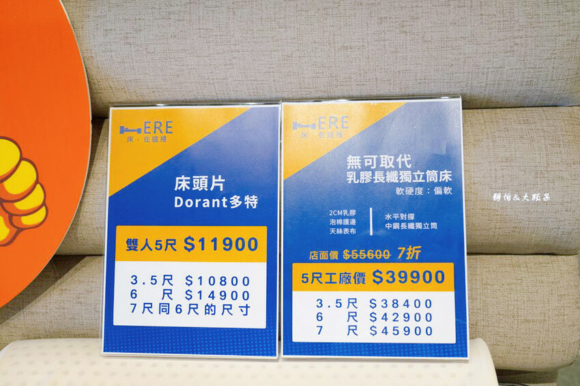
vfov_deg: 33.4
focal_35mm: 40
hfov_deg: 48.5
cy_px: 193
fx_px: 644
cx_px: 290
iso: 640
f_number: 4
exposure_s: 1/40
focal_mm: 40
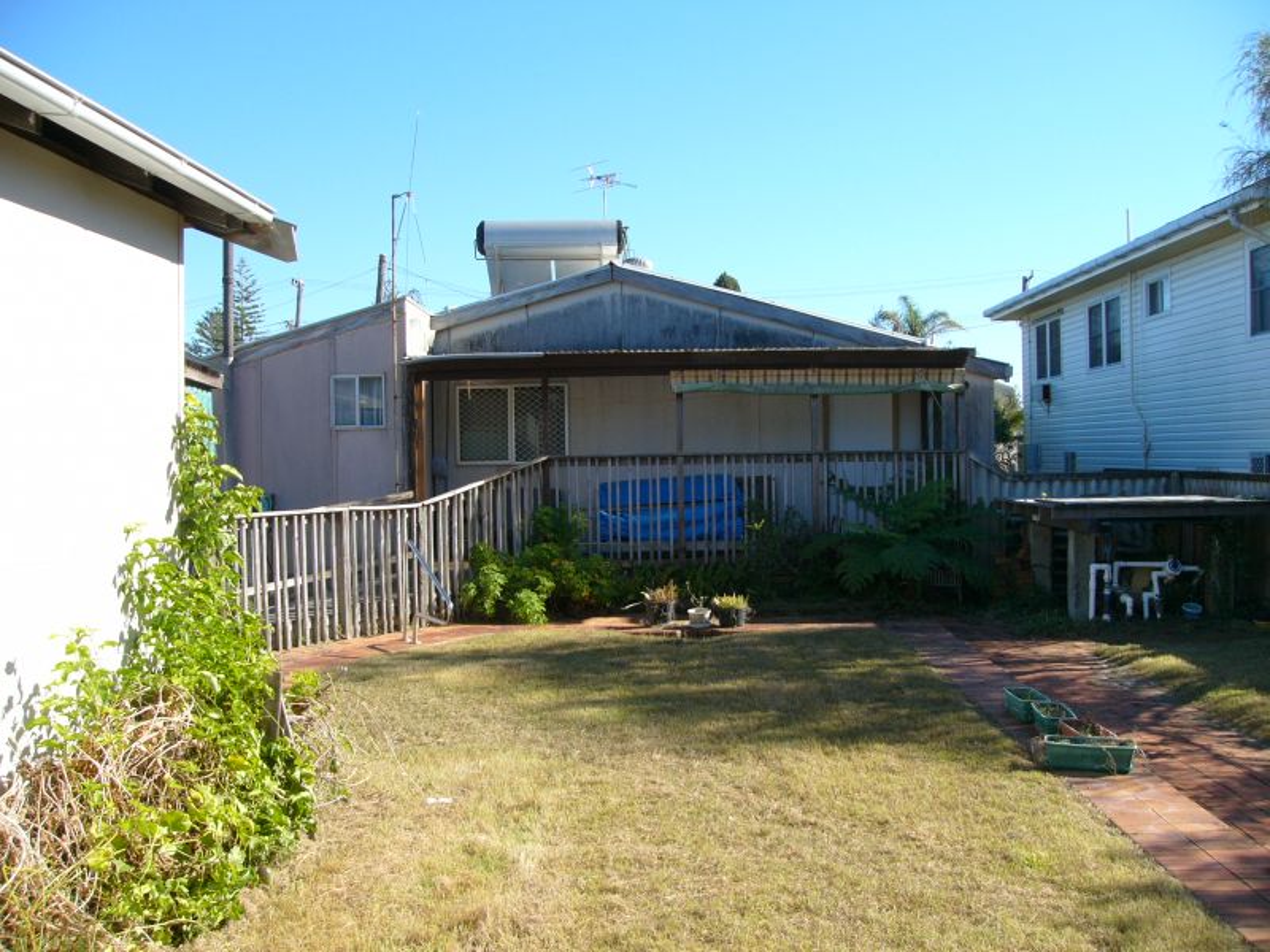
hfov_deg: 51.4
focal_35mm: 36
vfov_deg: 39.7
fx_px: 1321
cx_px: 635
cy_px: 476
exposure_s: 1/400
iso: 50
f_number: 2.8
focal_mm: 6
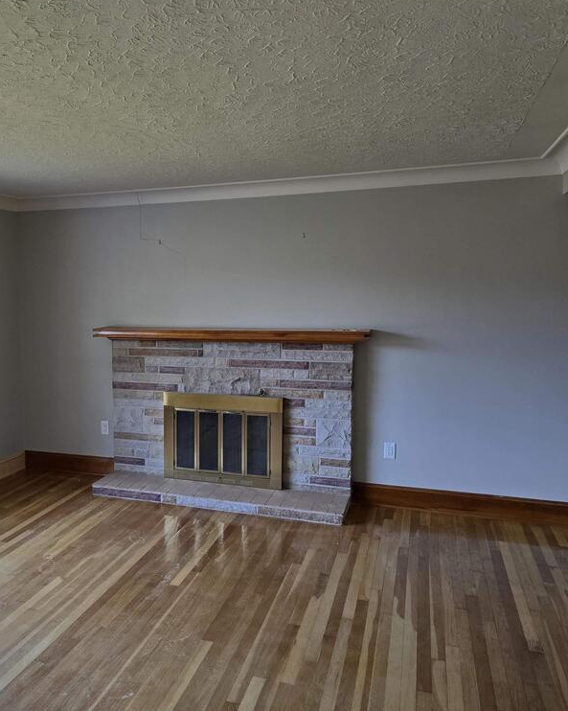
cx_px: 140
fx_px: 652
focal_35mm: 31
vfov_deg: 57.2
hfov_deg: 45.4
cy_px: 356
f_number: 1.7
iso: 125
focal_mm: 6.3
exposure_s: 1/180
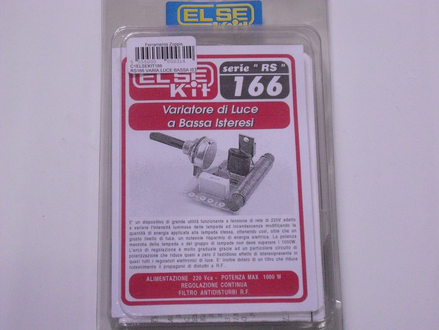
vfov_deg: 18.9
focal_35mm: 78
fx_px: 989
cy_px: 165
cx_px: 220
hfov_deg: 25.0
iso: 800
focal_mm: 12.8
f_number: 4.2
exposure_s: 1/60
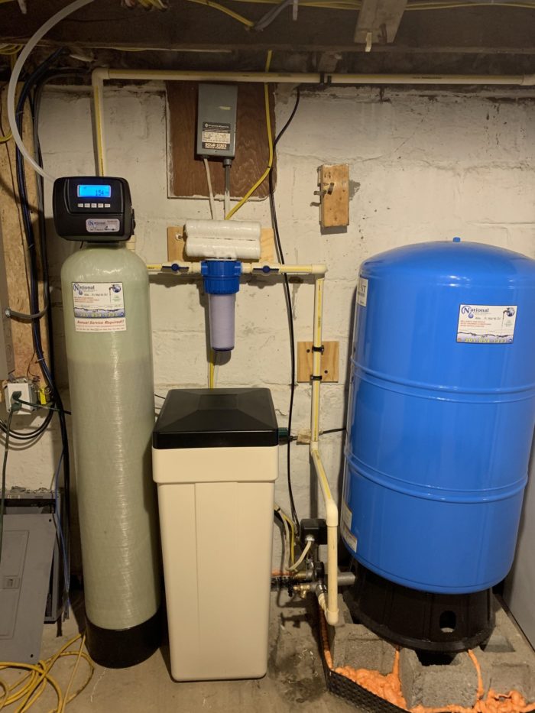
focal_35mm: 26
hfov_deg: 53.1
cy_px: 356
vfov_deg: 67.3
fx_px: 536
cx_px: 268
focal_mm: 4.25
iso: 400
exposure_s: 1/47
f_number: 1.8
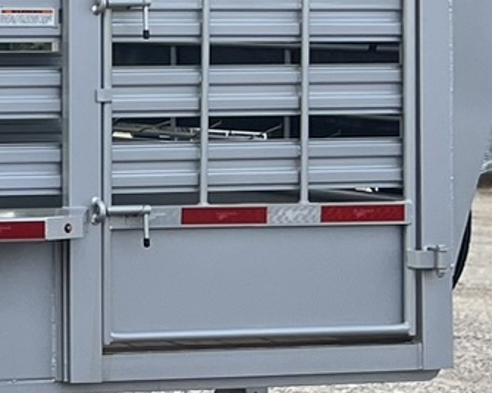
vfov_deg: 9.9
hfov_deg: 10.3
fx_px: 2257
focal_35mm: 155
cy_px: -1
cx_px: -780
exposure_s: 1/515
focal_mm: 5.1
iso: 50
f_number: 1.6
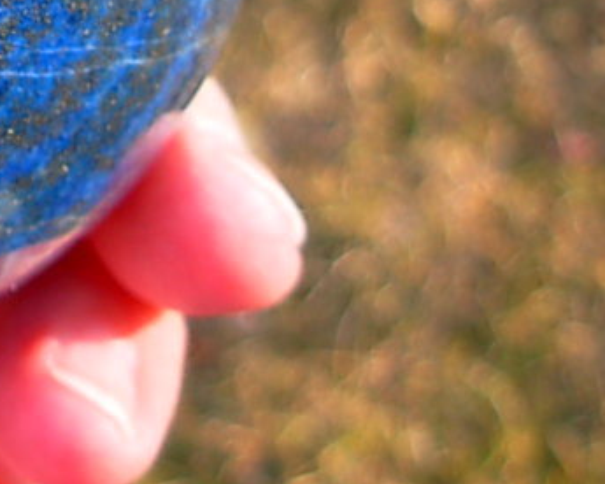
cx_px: -195
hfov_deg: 16.5
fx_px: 1970
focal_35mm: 110
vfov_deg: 13.4
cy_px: -174
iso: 50
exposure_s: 1/85.4
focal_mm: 6.3
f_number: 2.9
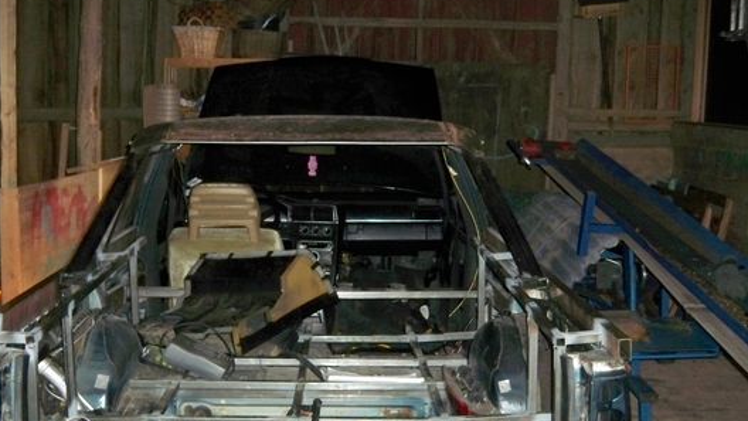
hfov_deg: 43.5
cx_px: 296
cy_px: 236
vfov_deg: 25.4
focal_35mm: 47
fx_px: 932
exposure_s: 1/30
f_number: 3.1
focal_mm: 7.9
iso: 400
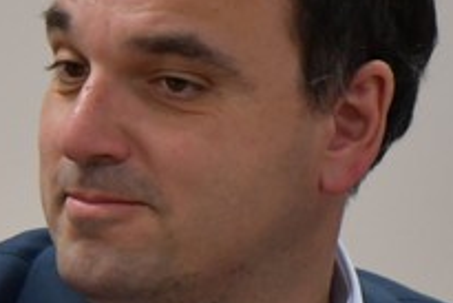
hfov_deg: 5.2
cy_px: 375
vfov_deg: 3.5
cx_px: -559
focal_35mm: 389
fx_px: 4898
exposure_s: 1/125
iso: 1600
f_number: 4.8
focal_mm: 52
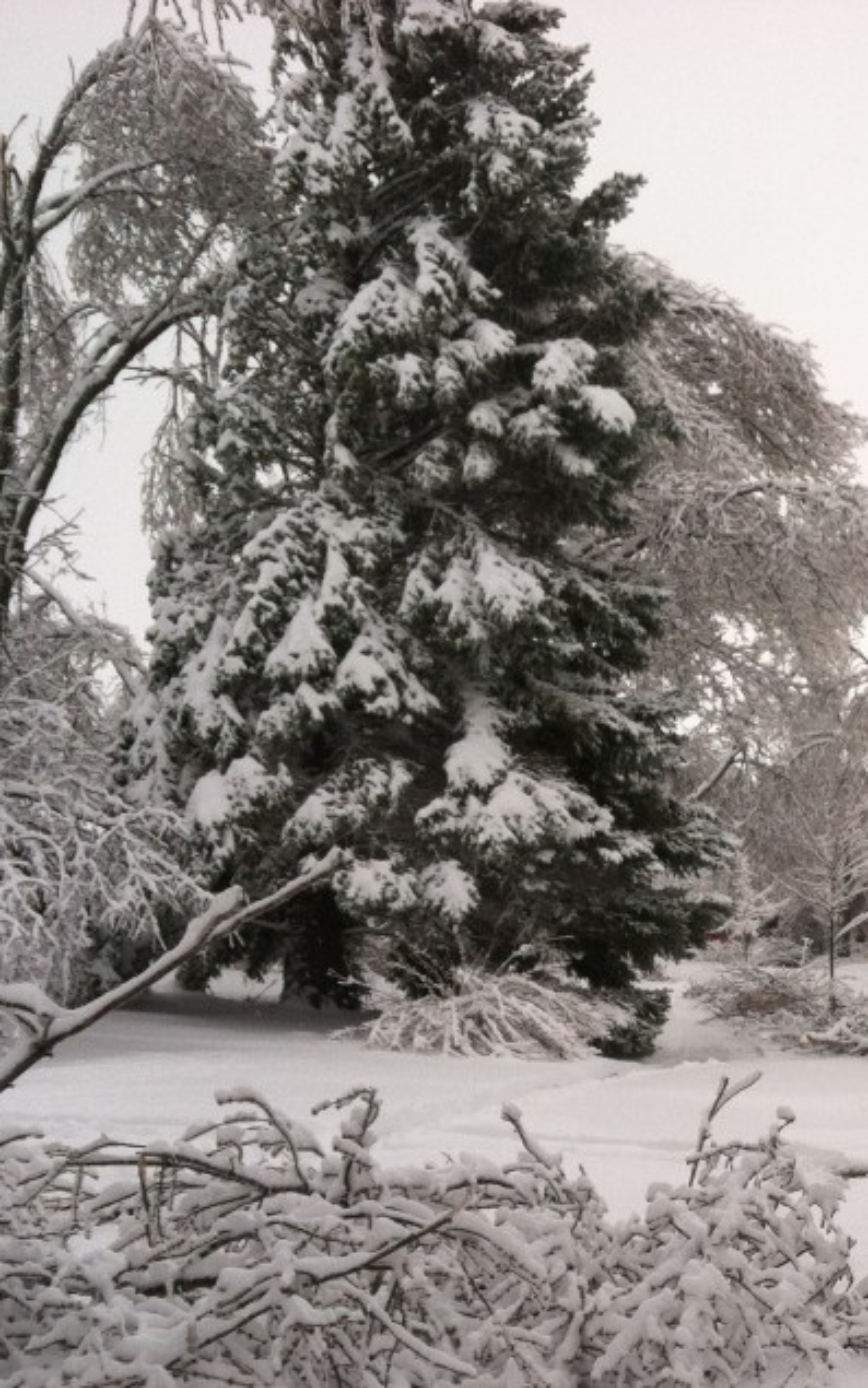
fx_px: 2384
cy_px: 878
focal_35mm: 63
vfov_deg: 32.3
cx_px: 1014
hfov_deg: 19.5
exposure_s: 1/423
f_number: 2.8
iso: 80
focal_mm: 3.85
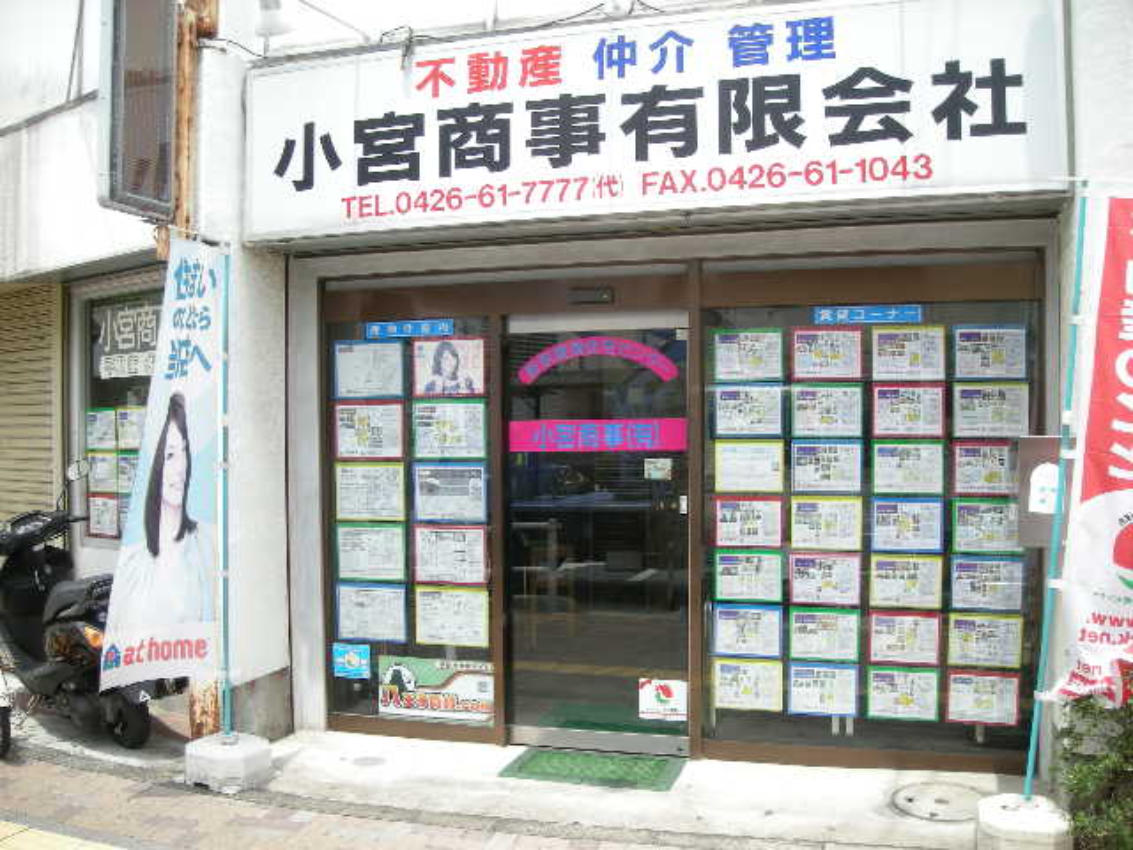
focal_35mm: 35
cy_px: 425
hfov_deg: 52.6
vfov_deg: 40.7
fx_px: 1146
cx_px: 566
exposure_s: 1/300
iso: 50
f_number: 2.8
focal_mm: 5.7
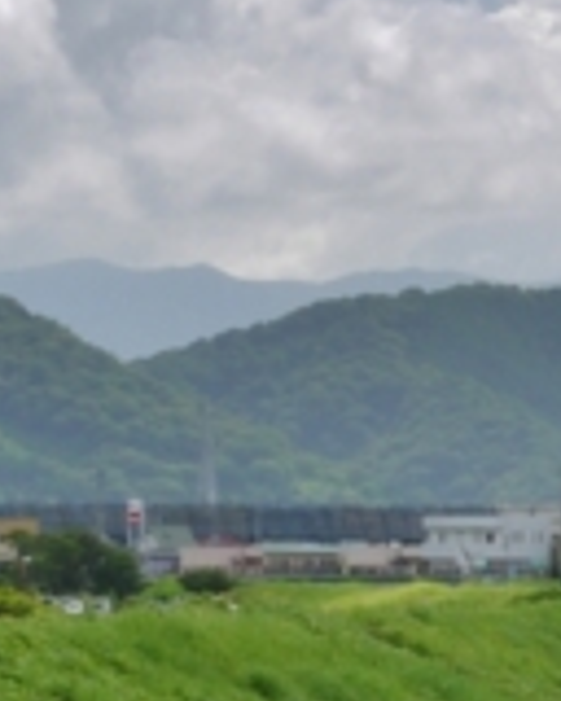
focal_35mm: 323
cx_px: 1481
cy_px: 701
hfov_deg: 4.6
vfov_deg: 6.0
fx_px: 6704
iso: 100
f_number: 22
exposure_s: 1/13
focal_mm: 33
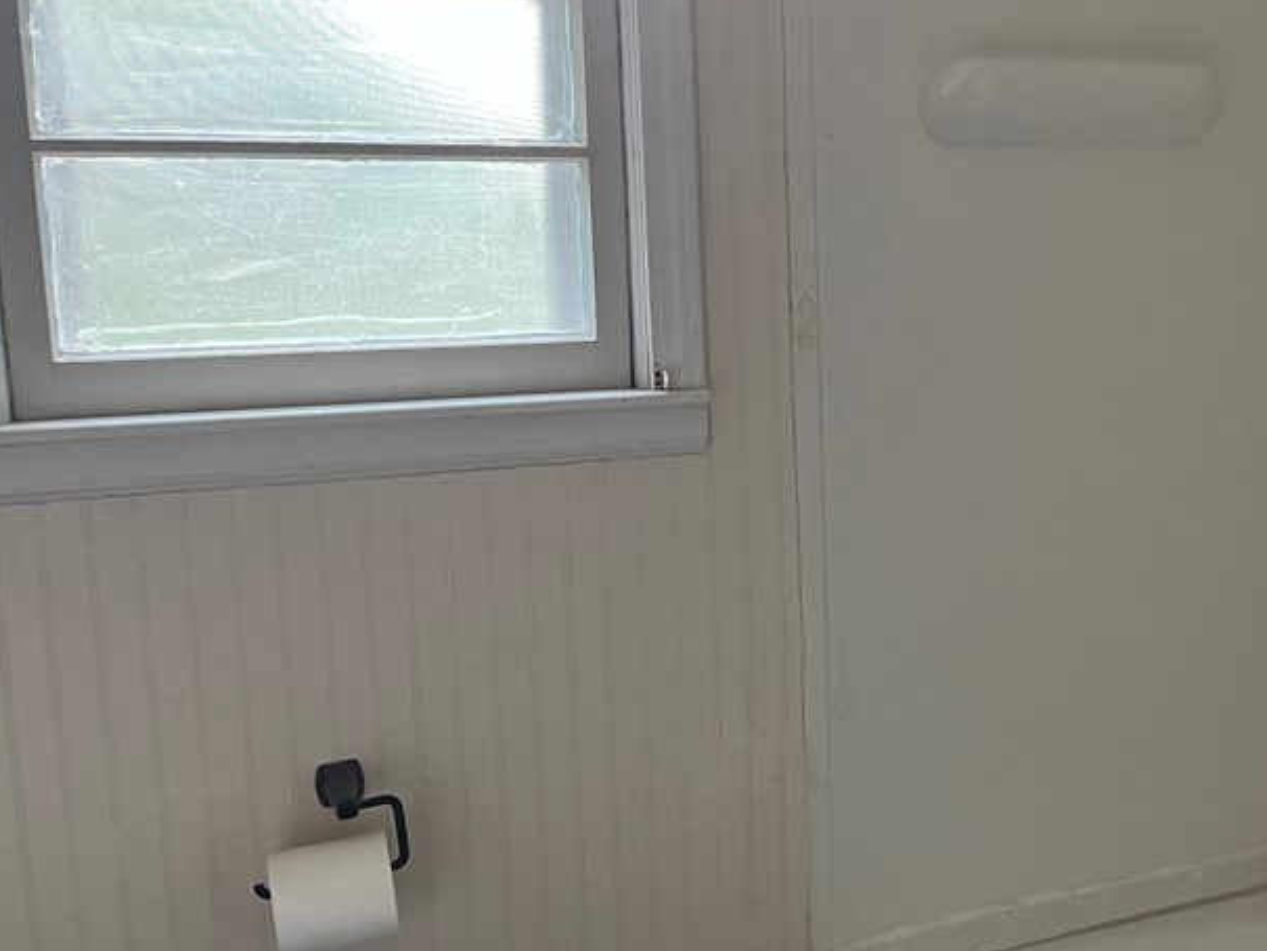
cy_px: 486
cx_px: 1051
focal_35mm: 44
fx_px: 1611
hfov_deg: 40.8
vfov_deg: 32.9
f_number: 1.6
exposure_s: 1/60
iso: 400
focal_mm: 5.1
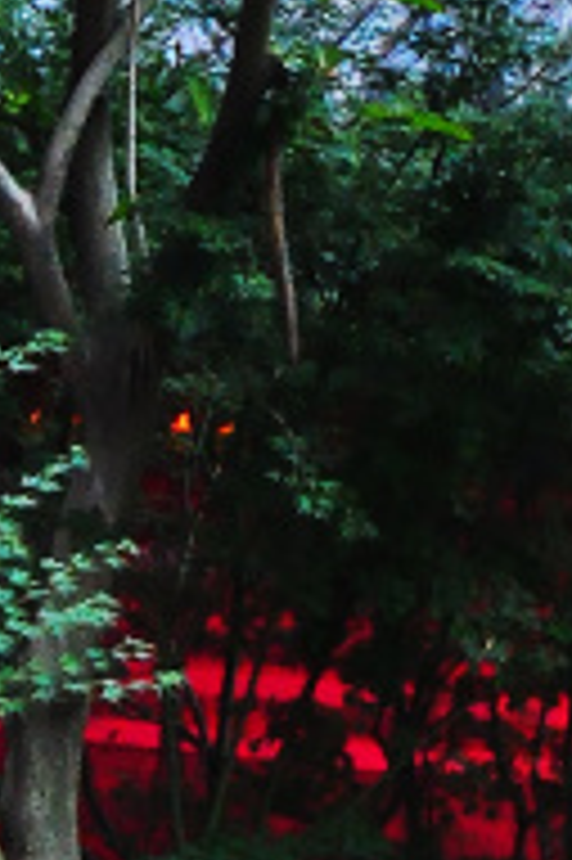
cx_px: 1741
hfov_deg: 5.7
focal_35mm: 226
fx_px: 5396
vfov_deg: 8.4
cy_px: -1193
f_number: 5
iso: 1400
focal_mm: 24
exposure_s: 1/500
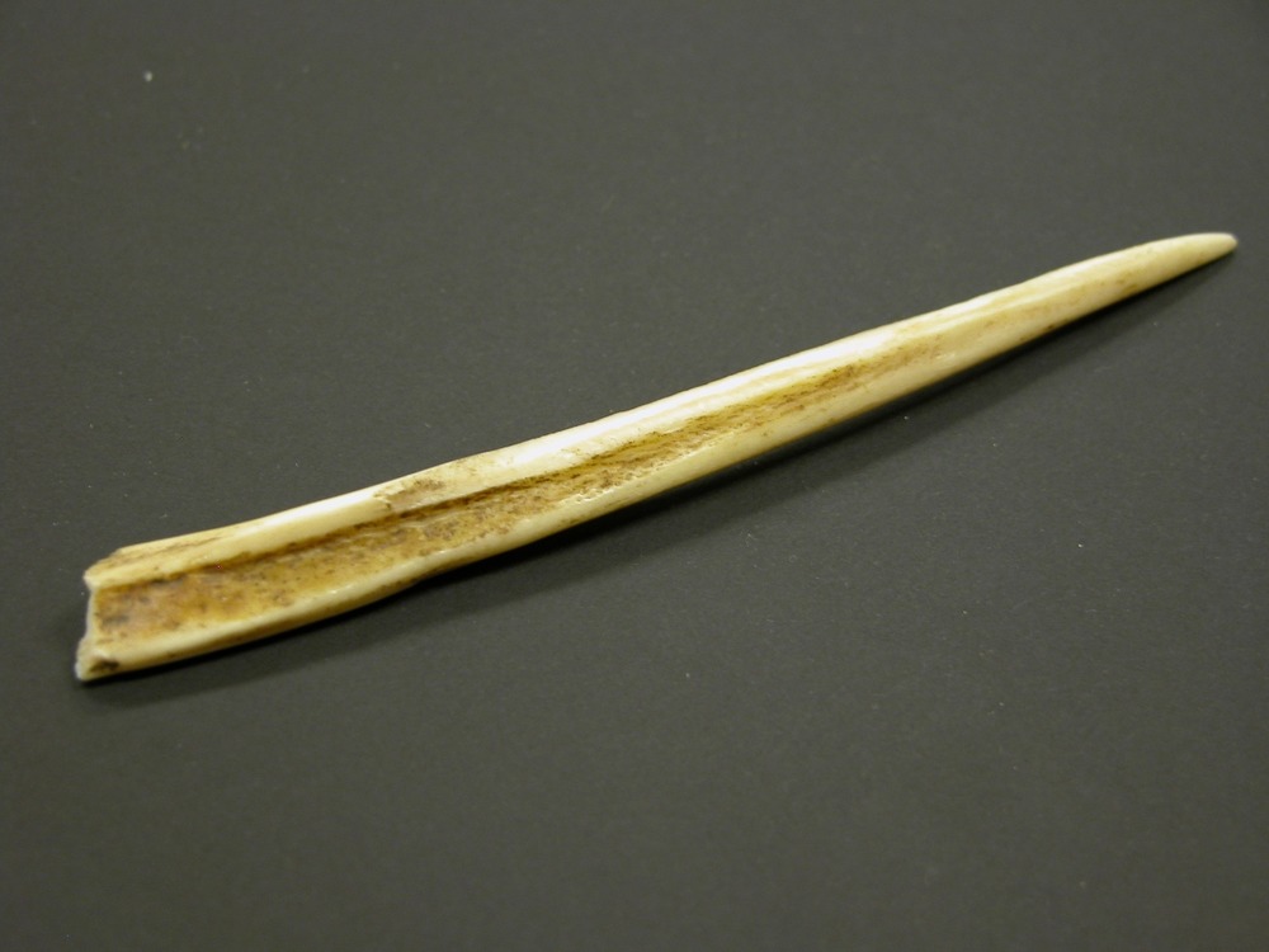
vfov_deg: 19.9
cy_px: 476
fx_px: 2713
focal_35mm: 74
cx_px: 634
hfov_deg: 26.3
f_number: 3.3
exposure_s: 1/8.1
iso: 100
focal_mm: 18.8
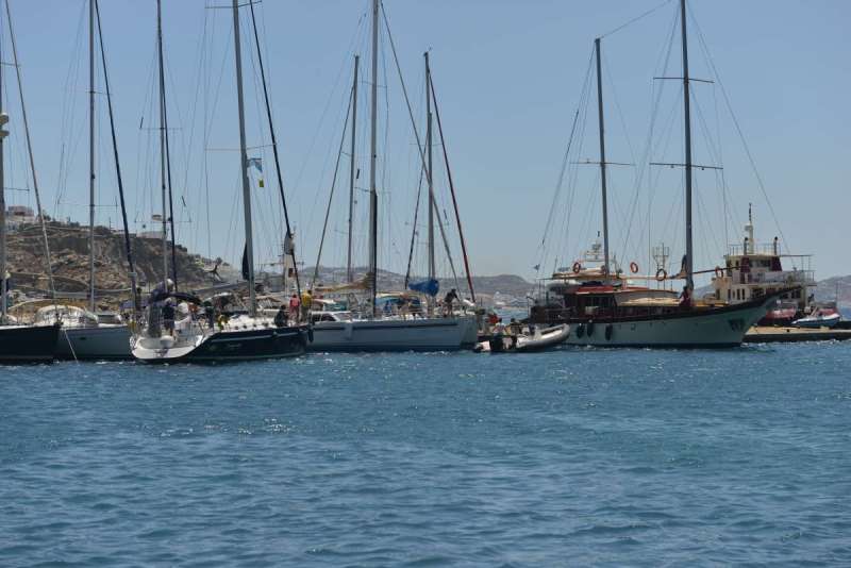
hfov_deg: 28.8
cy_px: 284
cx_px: 426
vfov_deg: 19.5
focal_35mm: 70
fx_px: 1655
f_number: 7.1
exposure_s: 1/320
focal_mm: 70
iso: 100
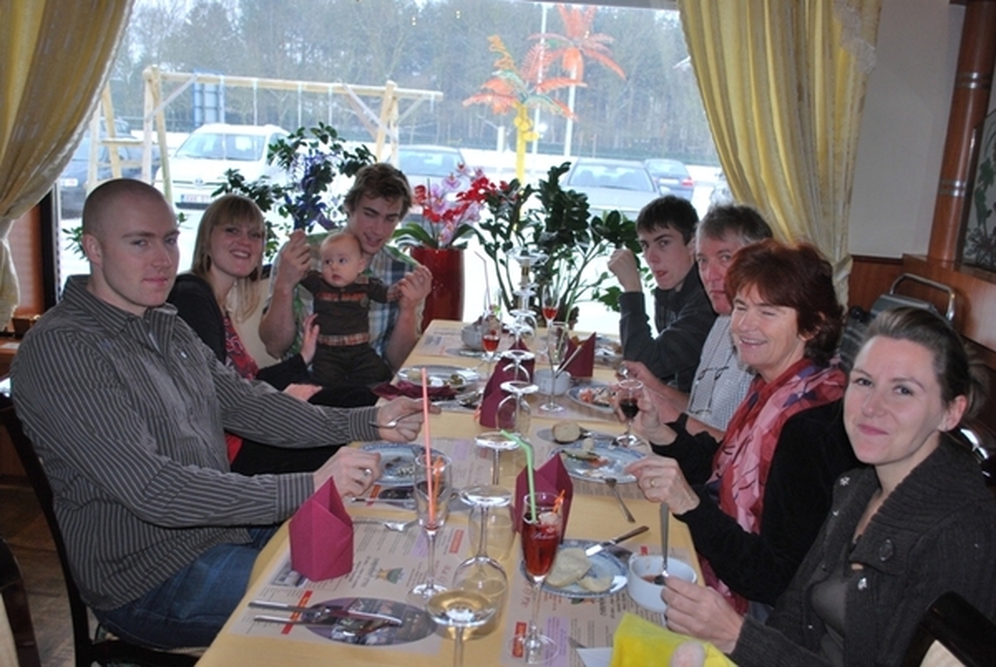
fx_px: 914
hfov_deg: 57.2
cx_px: 498
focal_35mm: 33
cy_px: 334
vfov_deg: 40.1
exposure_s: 1/60
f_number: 4
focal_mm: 22
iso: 200
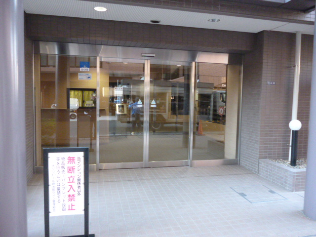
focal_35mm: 28
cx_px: 158
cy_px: 118
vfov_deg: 49.7
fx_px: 256
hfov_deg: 63.4
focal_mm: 5
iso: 800
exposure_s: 1/50
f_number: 3.1
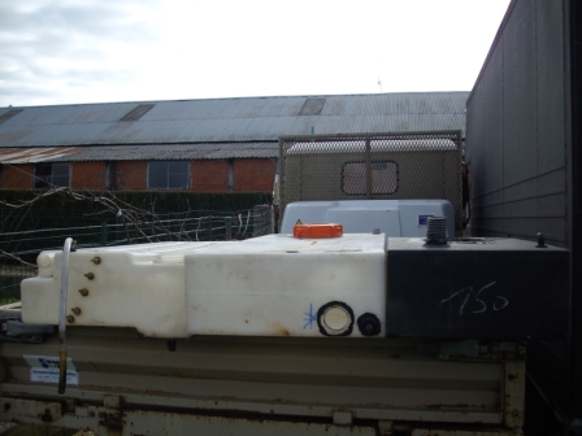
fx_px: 622
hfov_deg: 50.1
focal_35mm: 37
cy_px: 218
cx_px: 291
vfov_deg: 38.7
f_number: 5.6
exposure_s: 1/250
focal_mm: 6.2
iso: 80
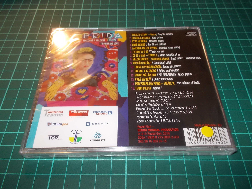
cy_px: 94
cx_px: 126
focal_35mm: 29
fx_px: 211
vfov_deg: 48.2
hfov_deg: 61.7
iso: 200
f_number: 3.3
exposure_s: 1/30
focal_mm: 4.1
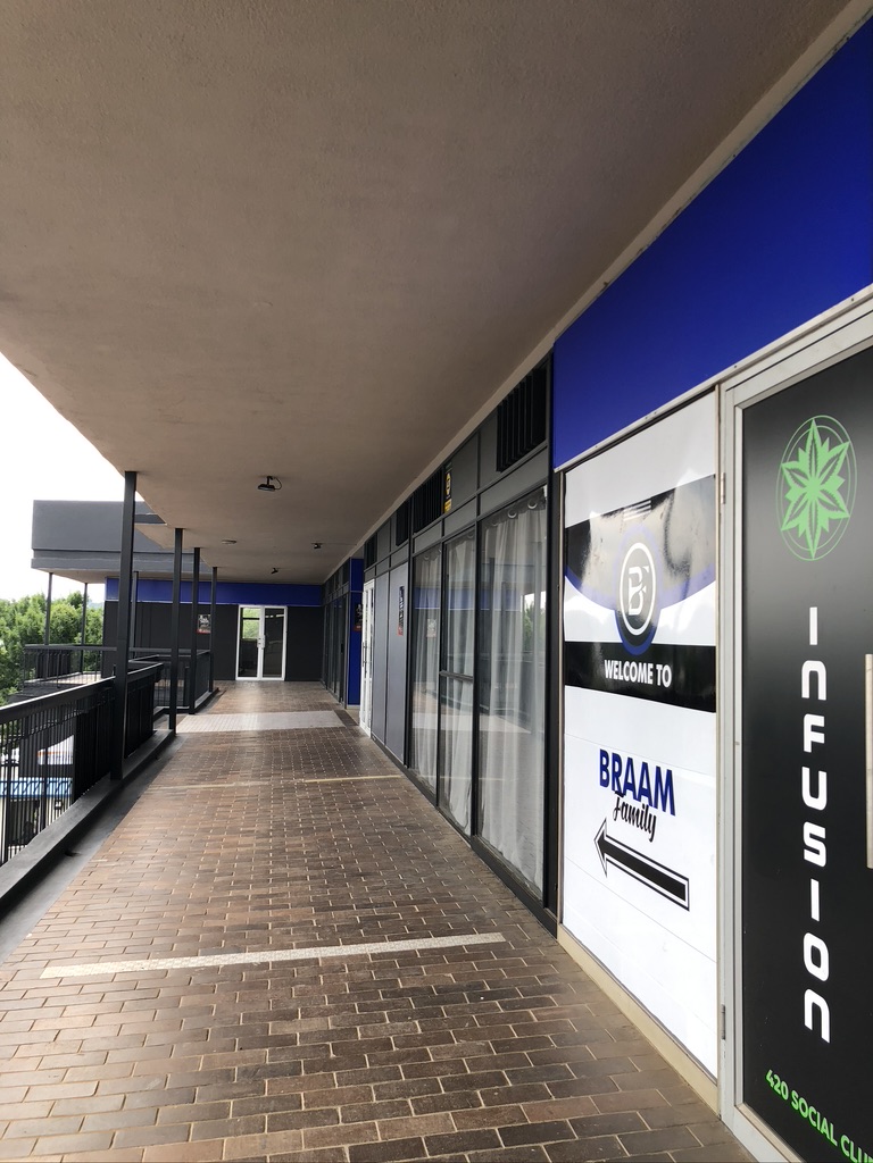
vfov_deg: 63.4
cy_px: 582
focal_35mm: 28
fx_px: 942
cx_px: 436
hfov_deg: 49.7
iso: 20
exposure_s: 1/308
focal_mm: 4
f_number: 1.8
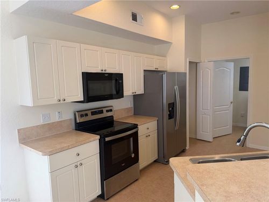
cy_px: 101
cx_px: 134
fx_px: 187
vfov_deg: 56.8
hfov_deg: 71.6
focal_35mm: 24
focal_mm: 6.76
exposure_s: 1/120
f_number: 1.78
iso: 80
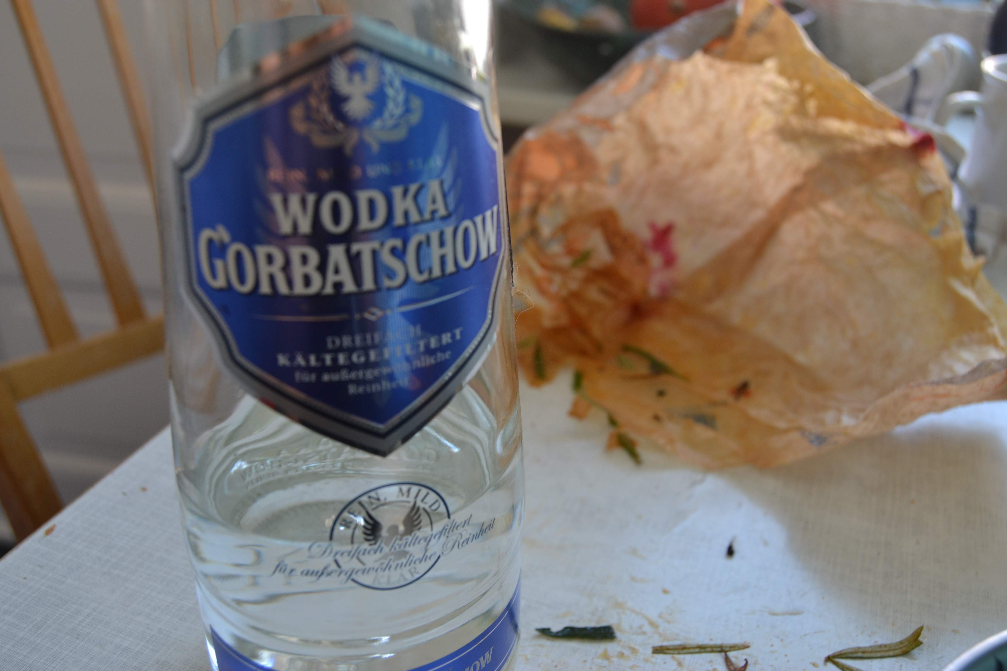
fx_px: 965
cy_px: 336
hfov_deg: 55.1
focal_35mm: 34
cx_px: 504
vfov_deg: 38.4
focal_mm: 23
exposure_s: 1/100
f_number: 5
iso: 400
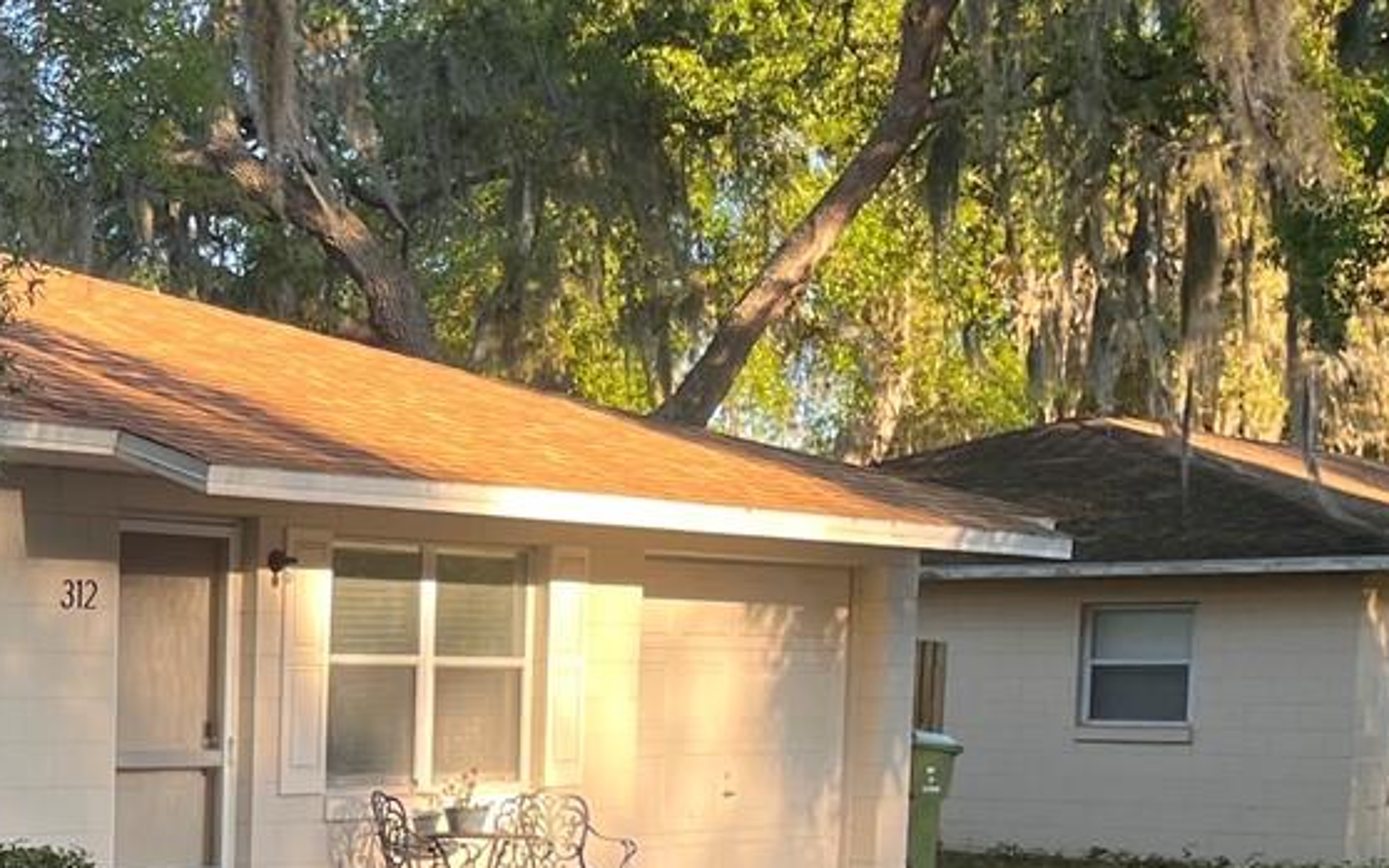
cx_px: -132
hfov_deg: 24.4
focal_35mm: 79
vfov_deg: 15.9
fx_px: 2991
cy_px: 1015
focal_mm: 5.1
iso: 40
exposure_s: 1/202
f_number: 1.6
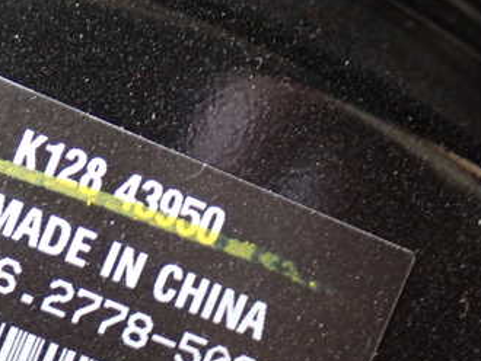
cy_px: 277
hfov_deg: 15.2
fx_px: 1794
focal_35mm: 129
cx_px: 101
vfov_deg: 11.5
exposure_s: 1/15
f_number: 3.9
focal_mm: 12.73
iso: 1000
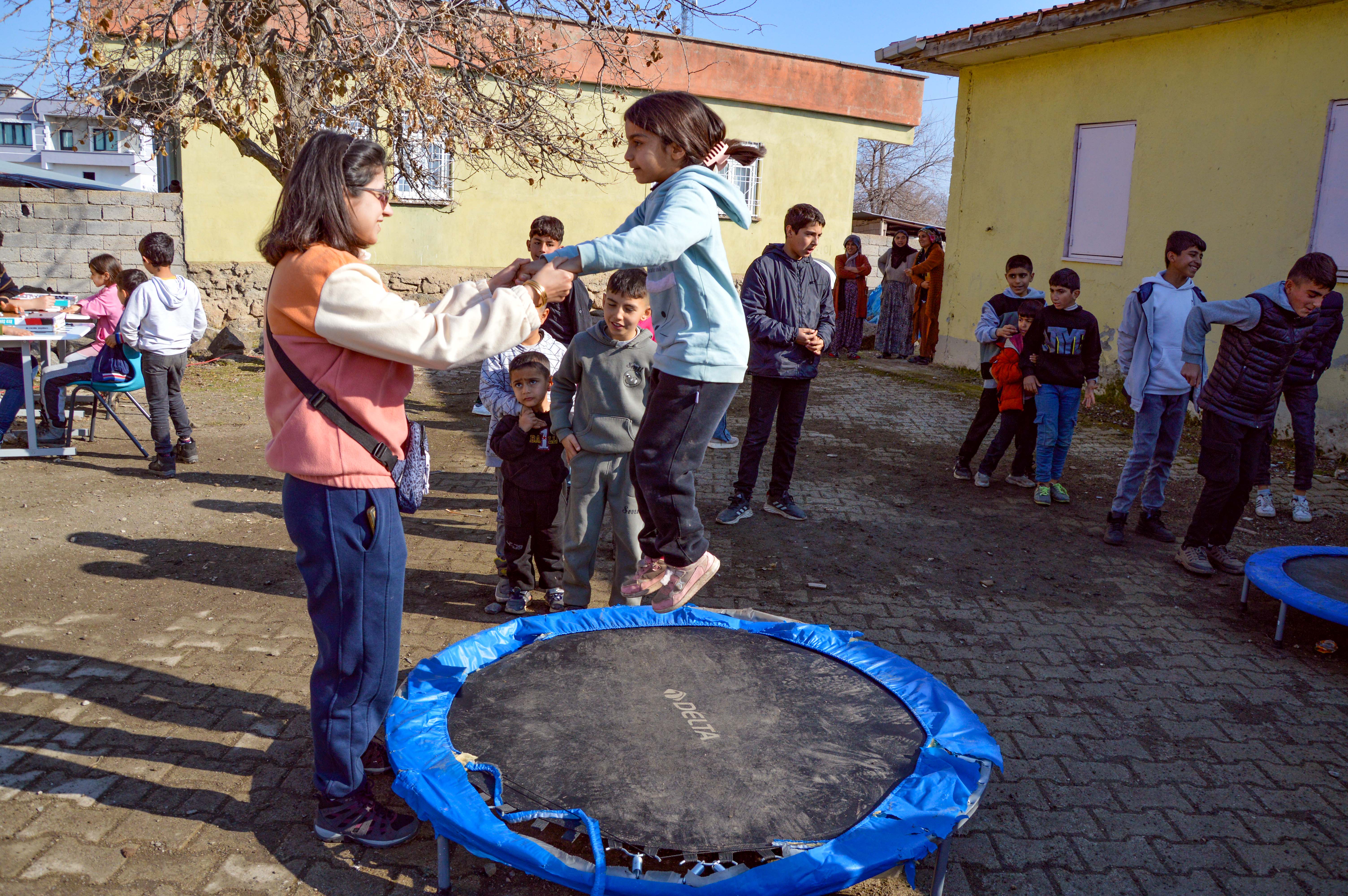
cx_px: 674
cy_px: 448
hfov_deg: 67.4
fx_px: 1010
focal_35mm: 27
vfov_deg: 47.8
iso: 400
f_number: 5
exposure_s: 1/1250
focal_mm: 18
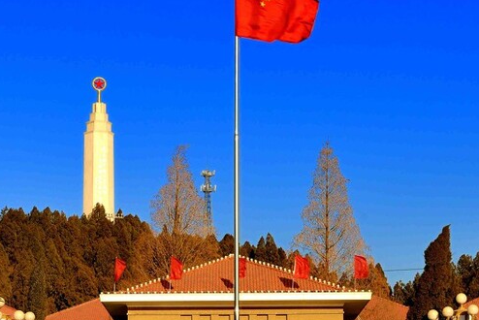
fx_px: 1811
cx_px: 182
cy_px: 232
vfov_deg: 10.1
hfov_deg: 15.1
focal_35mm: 136
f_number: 10
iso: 100
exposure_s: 1/80
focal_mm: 56
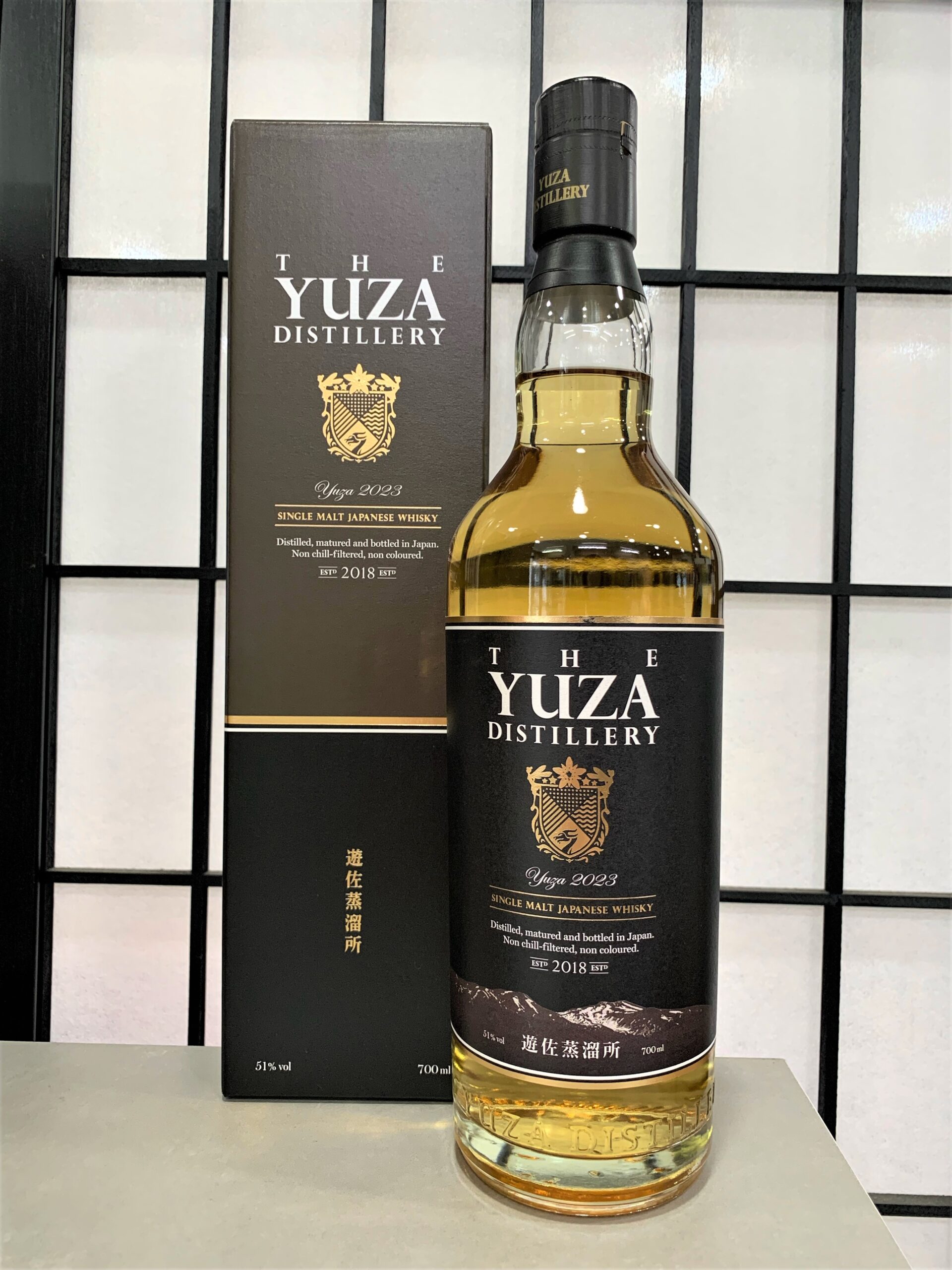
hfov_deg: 53.1
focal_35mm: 26
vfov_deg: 67.3
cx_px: 476
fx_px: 953
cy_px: 635
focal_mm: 4.25
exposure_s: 1/60
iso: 100
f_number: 1.8
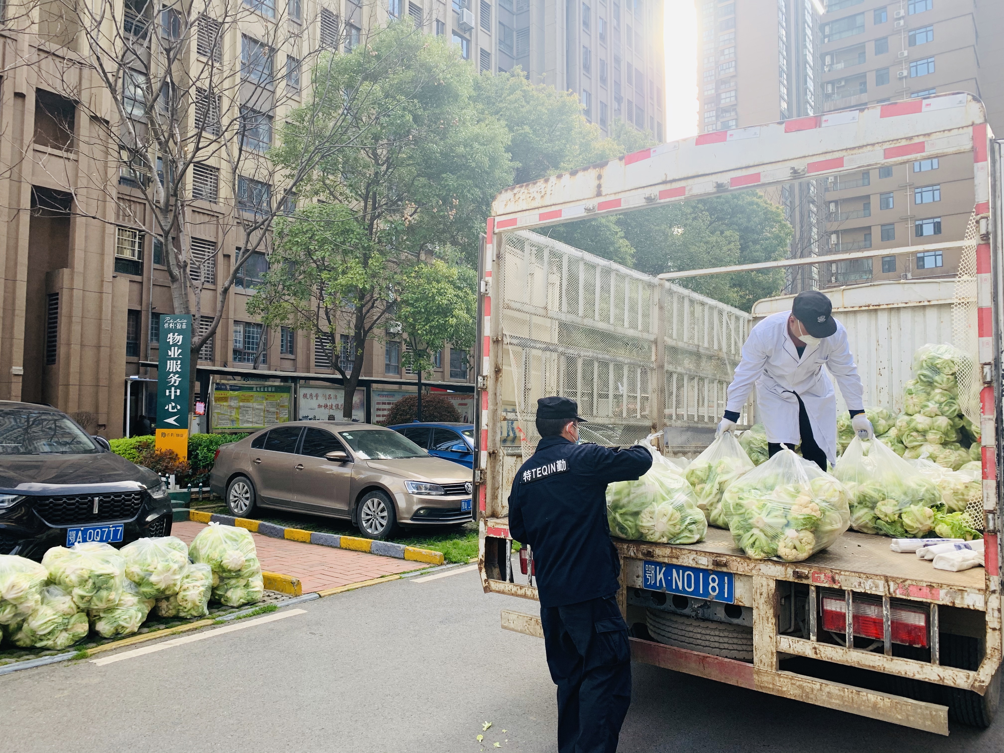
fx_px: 754
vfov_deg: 53.1
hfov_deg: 67.3
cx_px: 502
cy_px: 376
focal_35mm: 26
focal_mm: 4.25
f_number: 1.8
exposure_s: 1/342
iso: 25
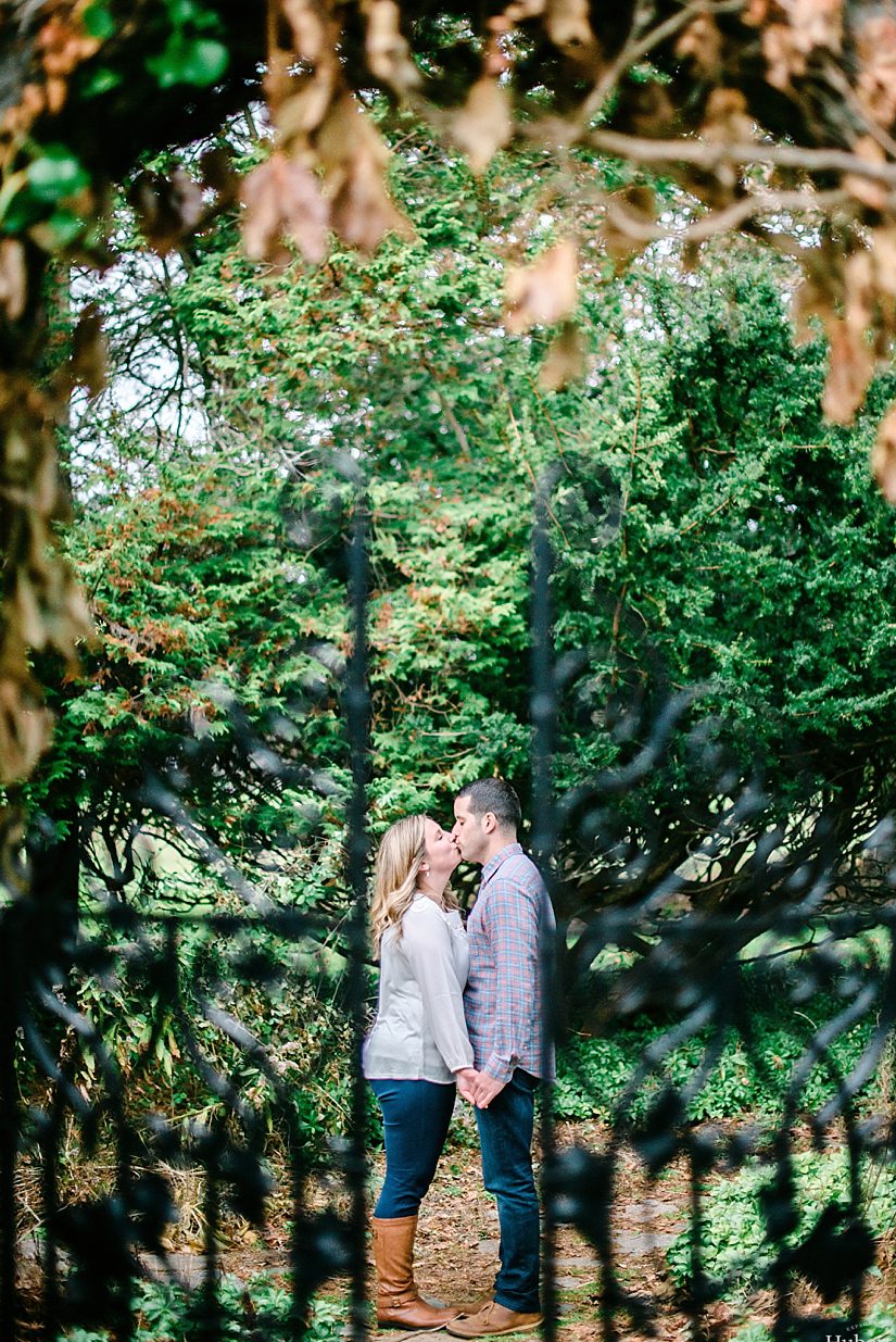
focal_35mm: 57
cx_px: 458
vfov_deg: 35.0
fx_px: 2125
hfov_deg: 23.8
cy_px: 609
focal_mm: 50
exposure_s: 1/6400
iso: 640
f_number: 1.4
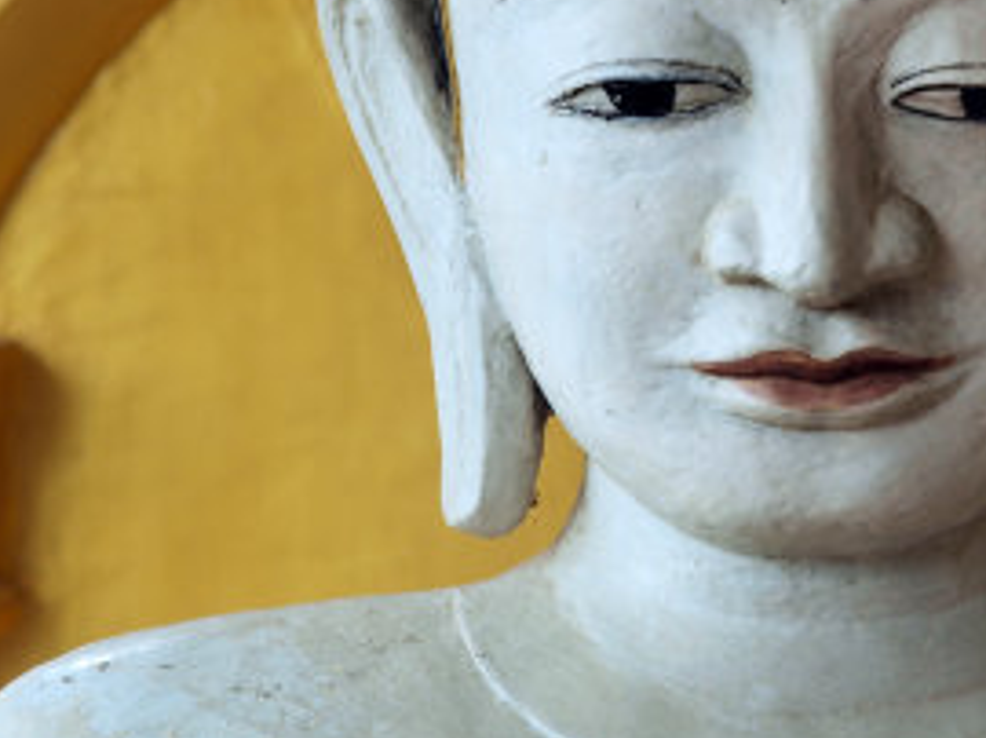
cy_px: 79
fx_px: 6972
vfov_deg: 6.0
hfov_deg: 8.1
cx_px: 847
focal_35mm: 245
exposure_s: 1/60
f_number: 3.5
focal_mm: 54
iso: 100
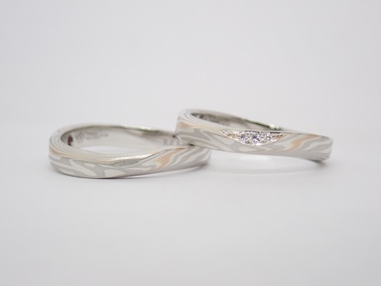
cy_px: 143
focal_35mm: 82
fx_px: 902
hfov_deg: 23.8
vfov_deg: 18.0
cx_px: 190
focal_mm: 14.62
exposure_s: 1/100
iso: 200
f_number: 4.3
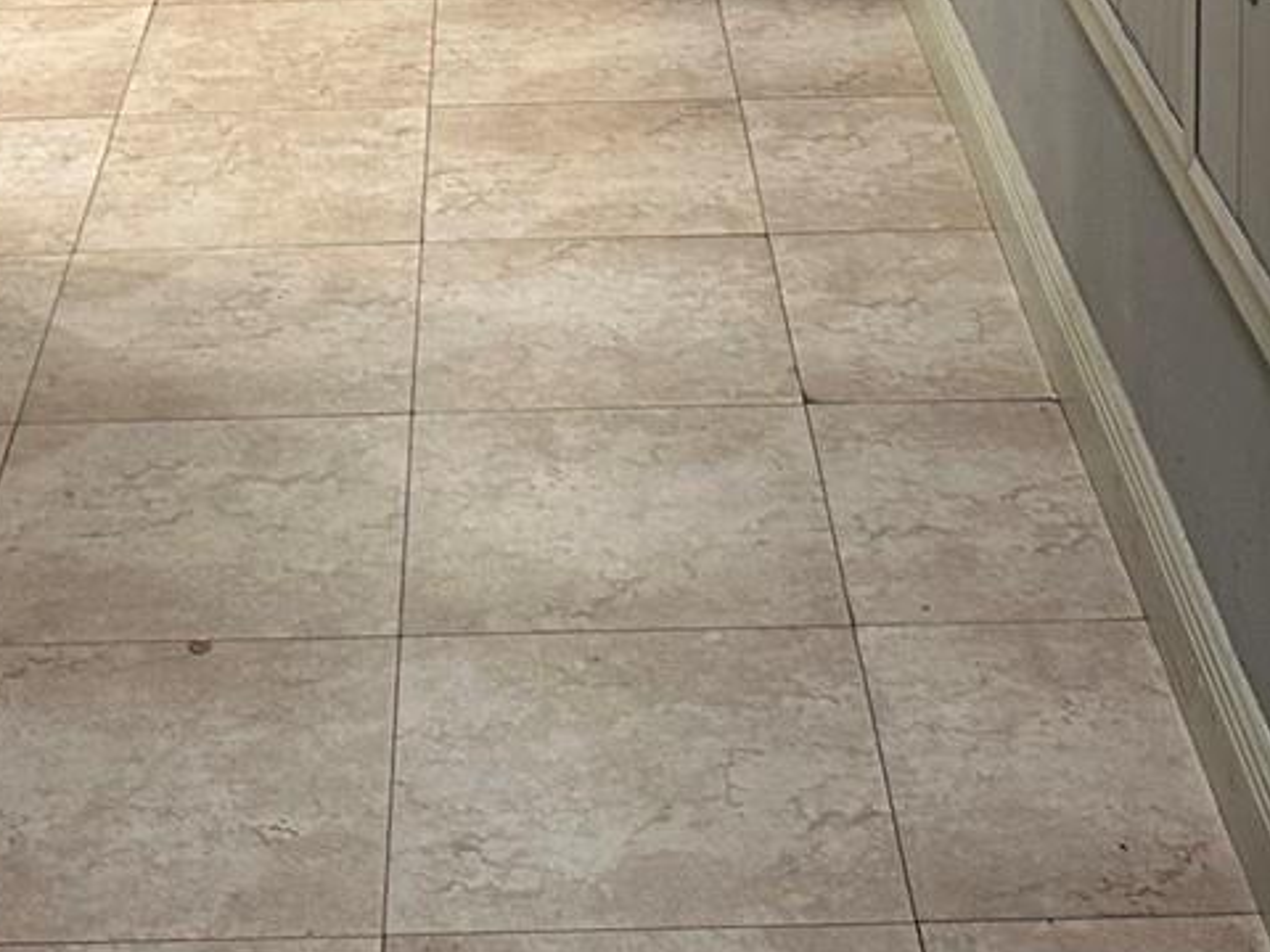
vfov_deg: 16.5
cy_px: -545
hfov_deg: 24.4
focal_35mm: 80
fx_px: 2935
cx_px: 553
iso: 200
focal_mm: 6.86
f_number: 1.78
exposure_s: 1/60
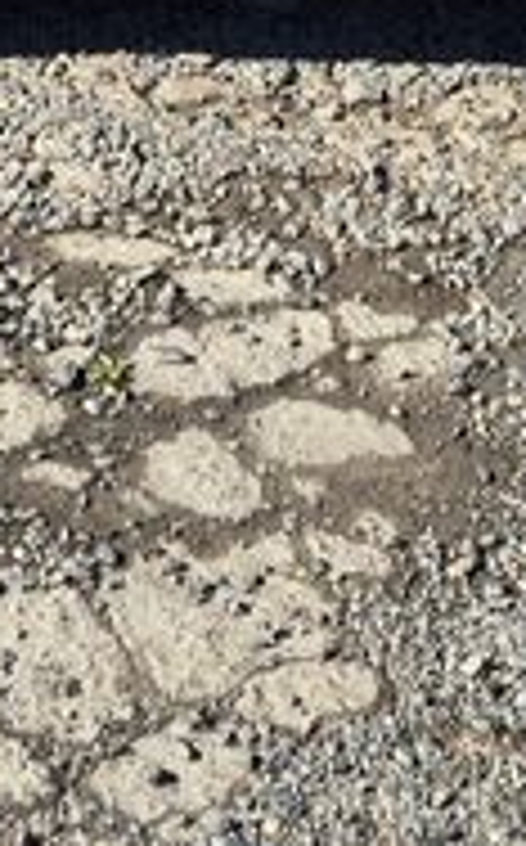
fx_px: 3060
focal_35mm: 133
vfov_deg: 14.2
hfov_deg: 9.8
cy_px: -598
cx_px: 378
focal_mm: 5.4
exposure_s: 1/1756
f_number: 1.8
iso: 25
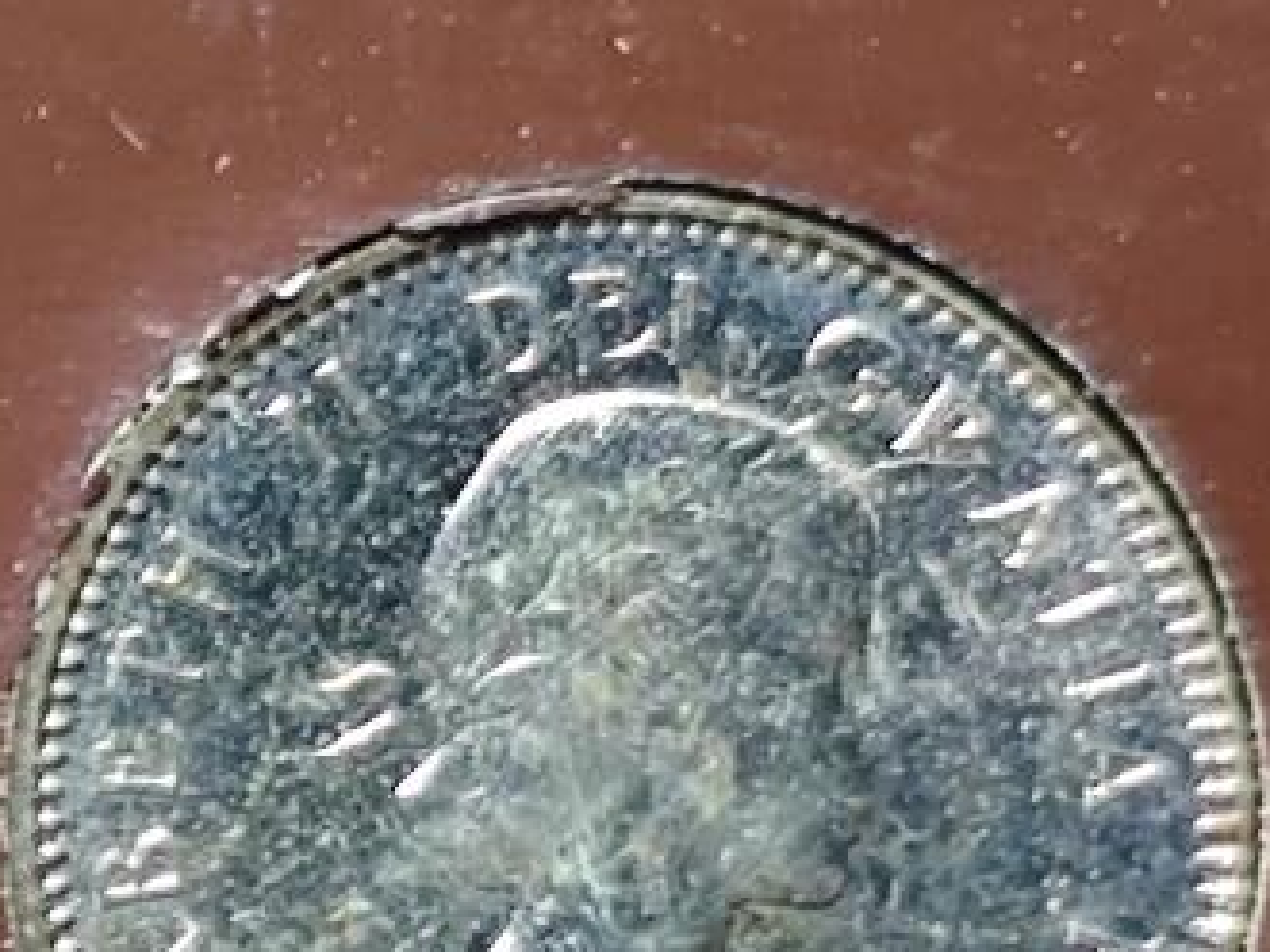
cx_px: -1193
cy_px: 971
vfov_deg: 5.5
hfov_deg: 7.1
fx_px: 9939
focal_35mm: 271
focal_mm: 5.84
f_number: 1.6
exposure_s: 1/94
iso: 320
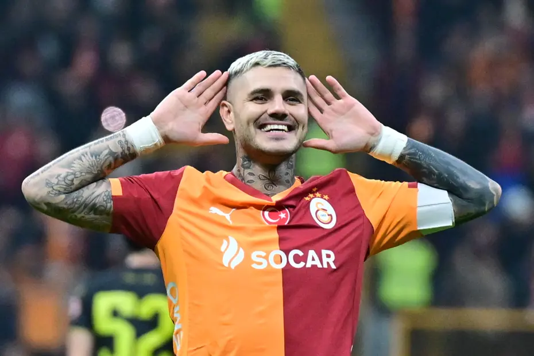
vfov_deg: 4.6
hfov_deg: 6.9
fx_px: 4450
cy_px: 178
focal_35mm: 300
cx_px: 267
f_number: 2.8
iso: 3200
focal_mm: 200
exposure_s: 1/2500
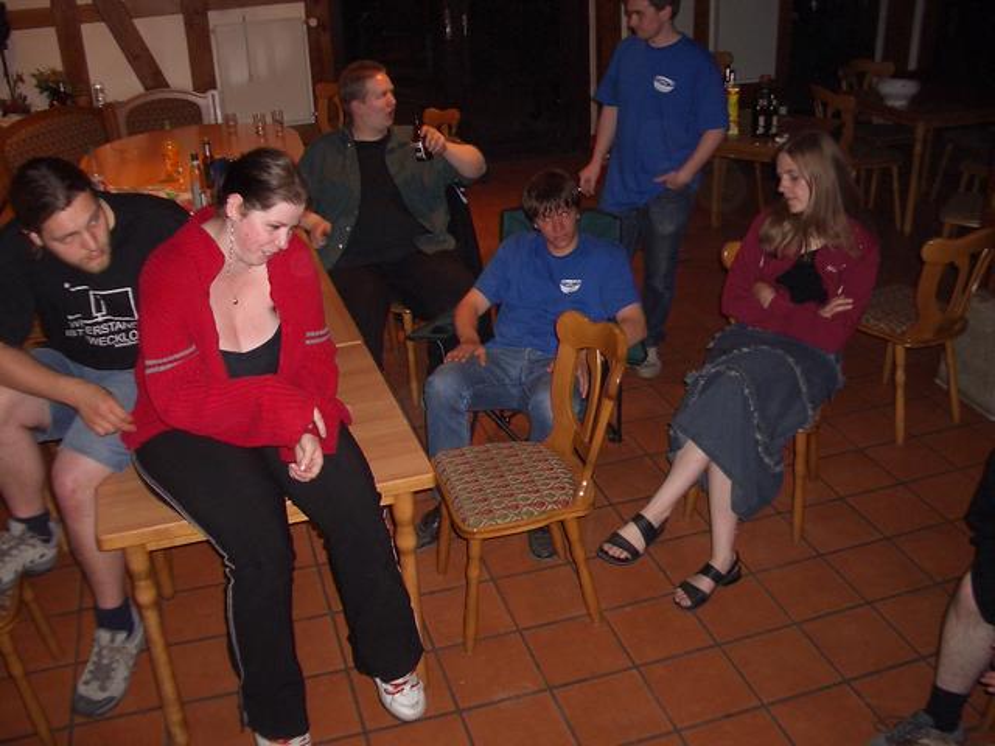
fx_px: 1006
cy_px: 373
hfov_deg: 52.6
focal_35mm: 35
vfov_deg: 40.7
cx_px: 498
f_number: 2.6
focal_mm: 5.8
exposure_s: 1/40
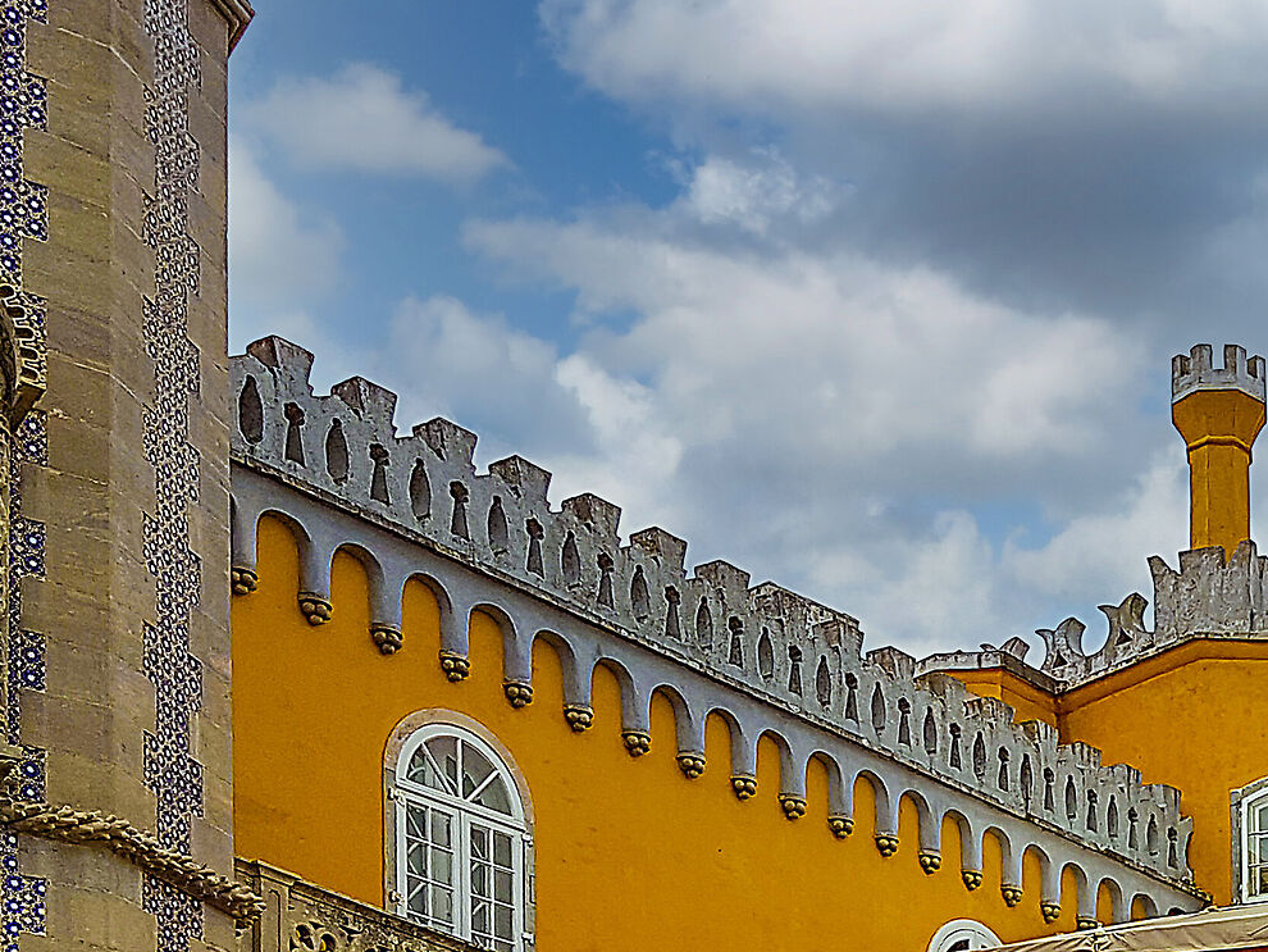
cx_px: 1237
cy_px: 1080
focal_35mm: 63
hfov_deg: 29.0
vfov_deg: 21.9
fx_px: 2308
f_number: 1.7
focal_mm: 4.2
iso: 40
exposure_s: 1/2700
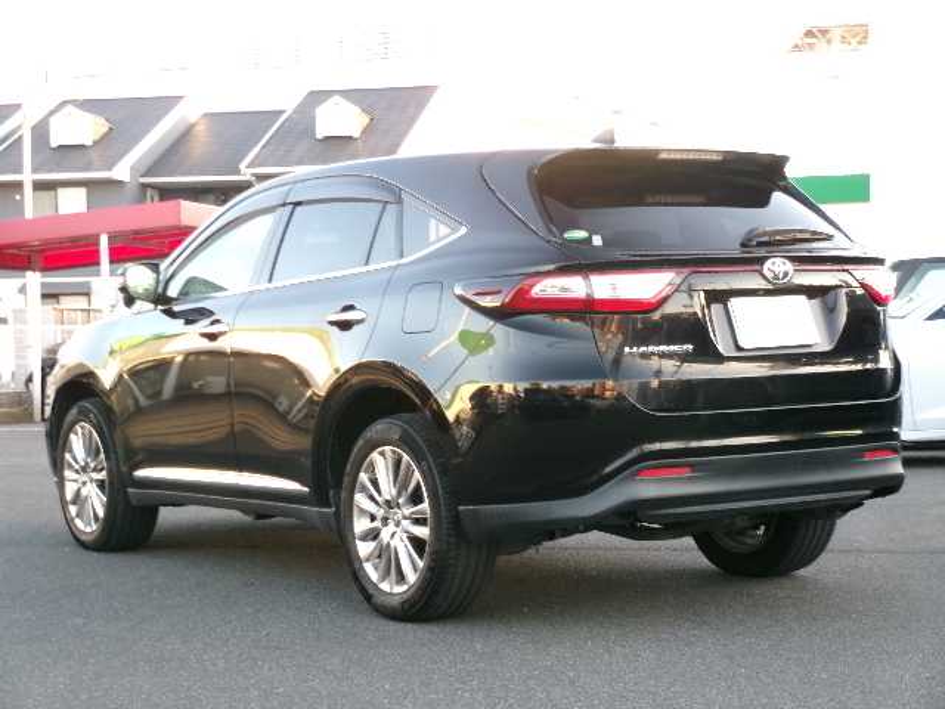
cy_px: 354
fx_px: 2129
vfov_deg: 18.9
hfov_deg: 25.0
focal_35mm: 78
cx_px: 472
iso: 179
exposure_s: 1/34
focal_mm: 14
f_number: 5.4
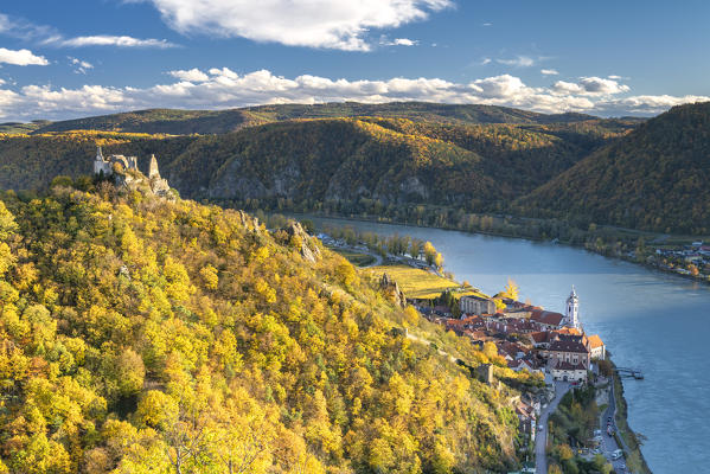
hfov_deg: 42.7
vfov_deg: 29.3
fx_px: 908
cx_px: 355
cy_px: 237
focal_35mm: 46
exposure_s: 1/30
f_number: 9
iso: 100
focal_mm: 46
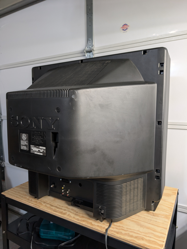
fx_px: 172
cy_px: 124
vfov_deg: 71.5
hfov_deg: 56.9
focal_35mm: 24
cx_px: 94
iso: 83
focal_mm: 6.9
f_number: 1.68
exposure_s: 1/30
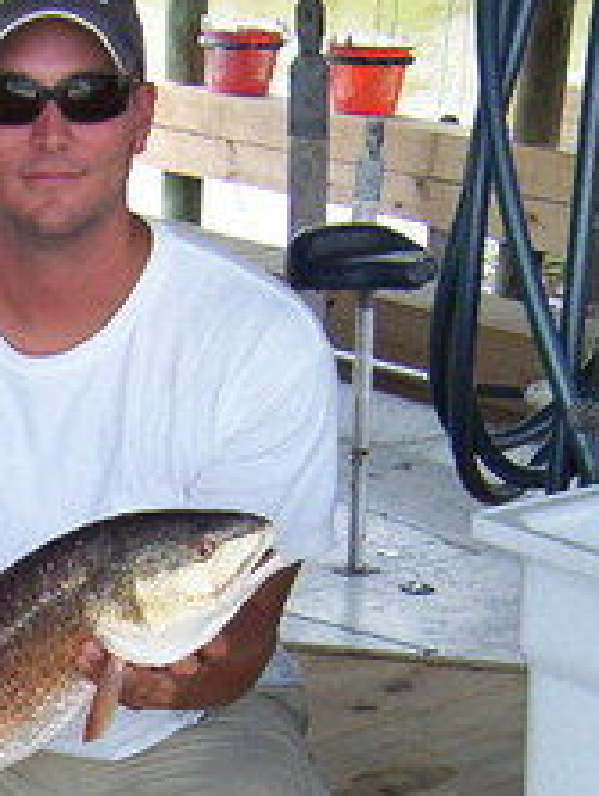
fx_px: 1980
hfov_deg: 16.7
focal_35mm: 86
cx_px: -57
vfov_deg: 21.7
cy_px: 846
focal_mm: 5.54
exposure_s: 1/207
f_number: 2.76
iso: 100
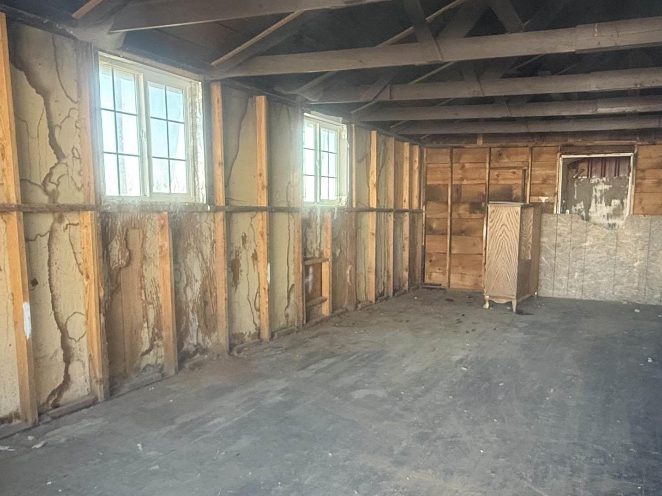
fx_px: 574
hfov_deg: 59.7
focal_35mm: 30
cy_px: 292
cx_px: 380
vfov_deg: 46.6
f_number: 2.2
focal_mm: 2.22
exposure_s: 1/99
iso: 320
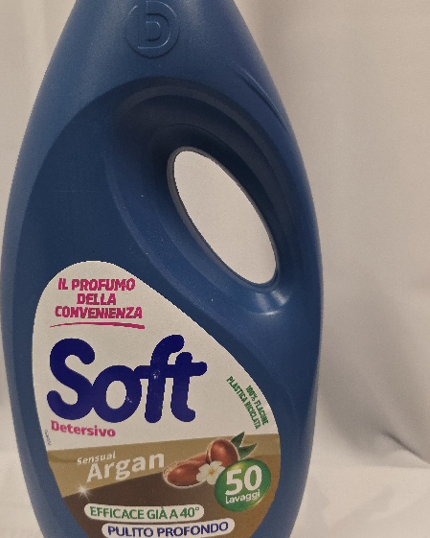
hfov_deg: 45.5
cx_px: 170
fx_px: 509
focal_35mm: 32
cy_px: 255
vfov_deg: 55.6
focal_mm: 6.3
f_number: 1.7
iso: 500
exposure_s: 1/101
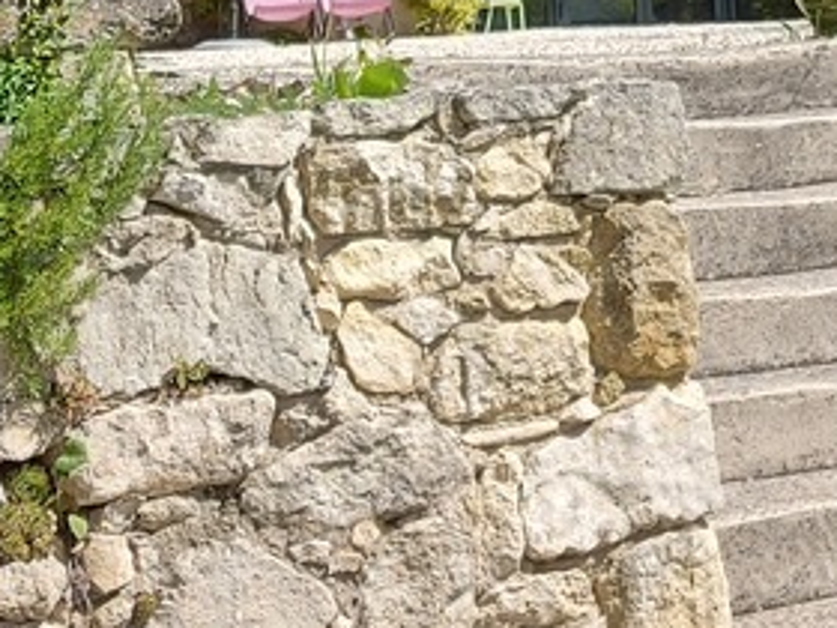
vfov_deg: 13.9
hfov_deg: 18.9
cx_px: 664
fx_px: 2490
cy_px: -164
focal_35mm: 103
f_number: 1.8
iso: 32
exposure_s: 1/449
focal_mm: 5.23
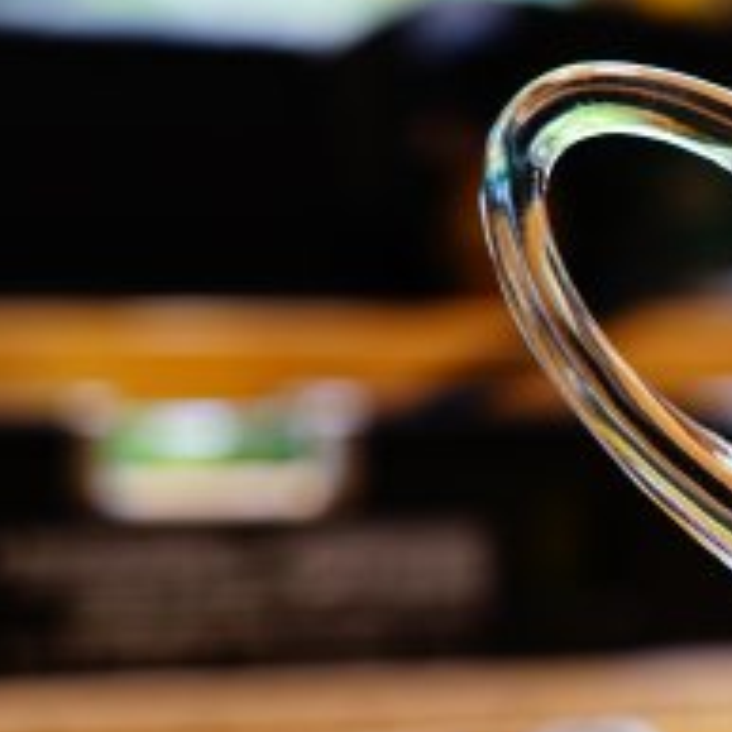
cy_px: 353
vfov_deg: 9.4
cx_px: 948
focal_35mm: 186
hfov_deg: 9.2
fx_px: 4450
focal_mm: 69
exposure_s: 1/30
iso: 125
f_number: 4
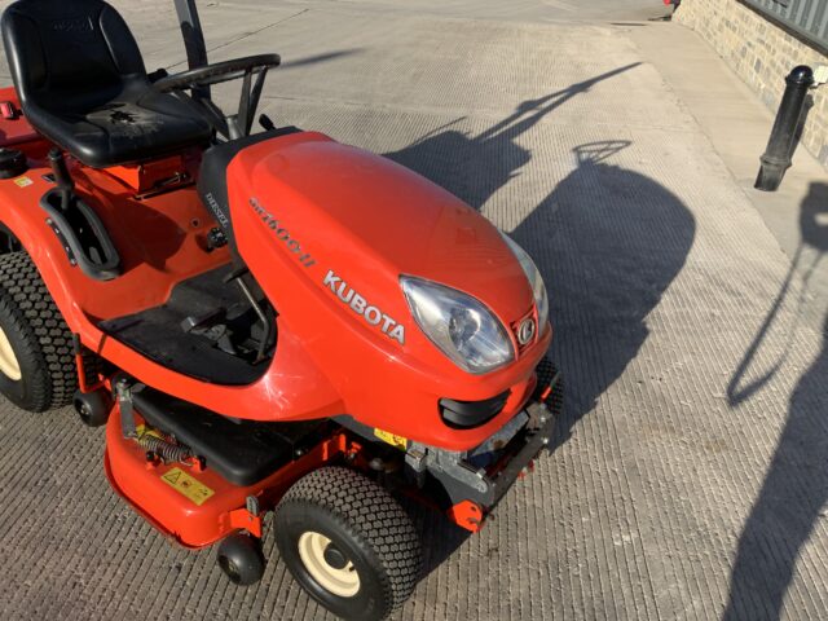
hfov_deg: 61.7
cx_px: 414
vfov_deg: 48.2
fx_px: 694
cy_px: 310
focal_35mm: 29
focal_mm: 3
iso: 16
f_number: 1.8
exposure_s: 1/1626
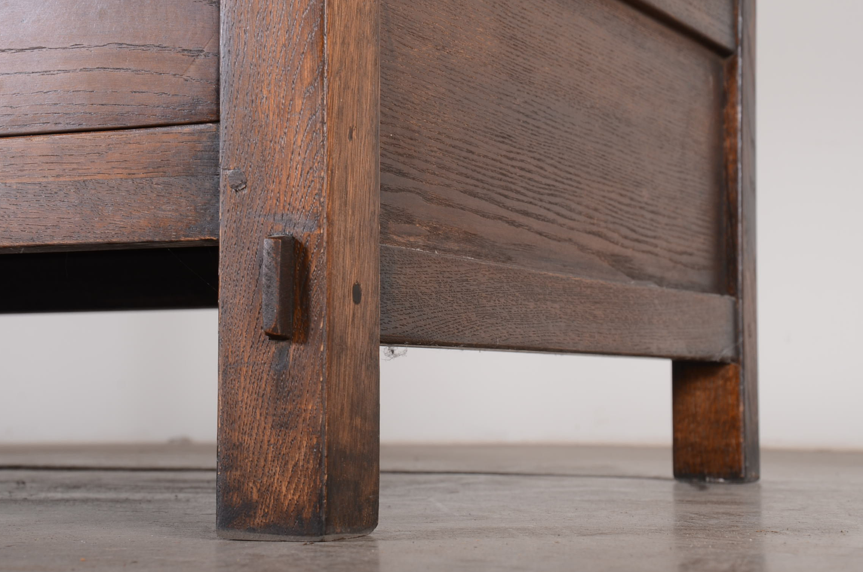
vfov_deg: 16.2
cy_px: 290
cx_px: 411
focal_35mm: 84
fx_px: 2009
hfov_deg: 24.2
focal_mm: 52
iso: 160
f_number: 11
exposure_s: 1/160
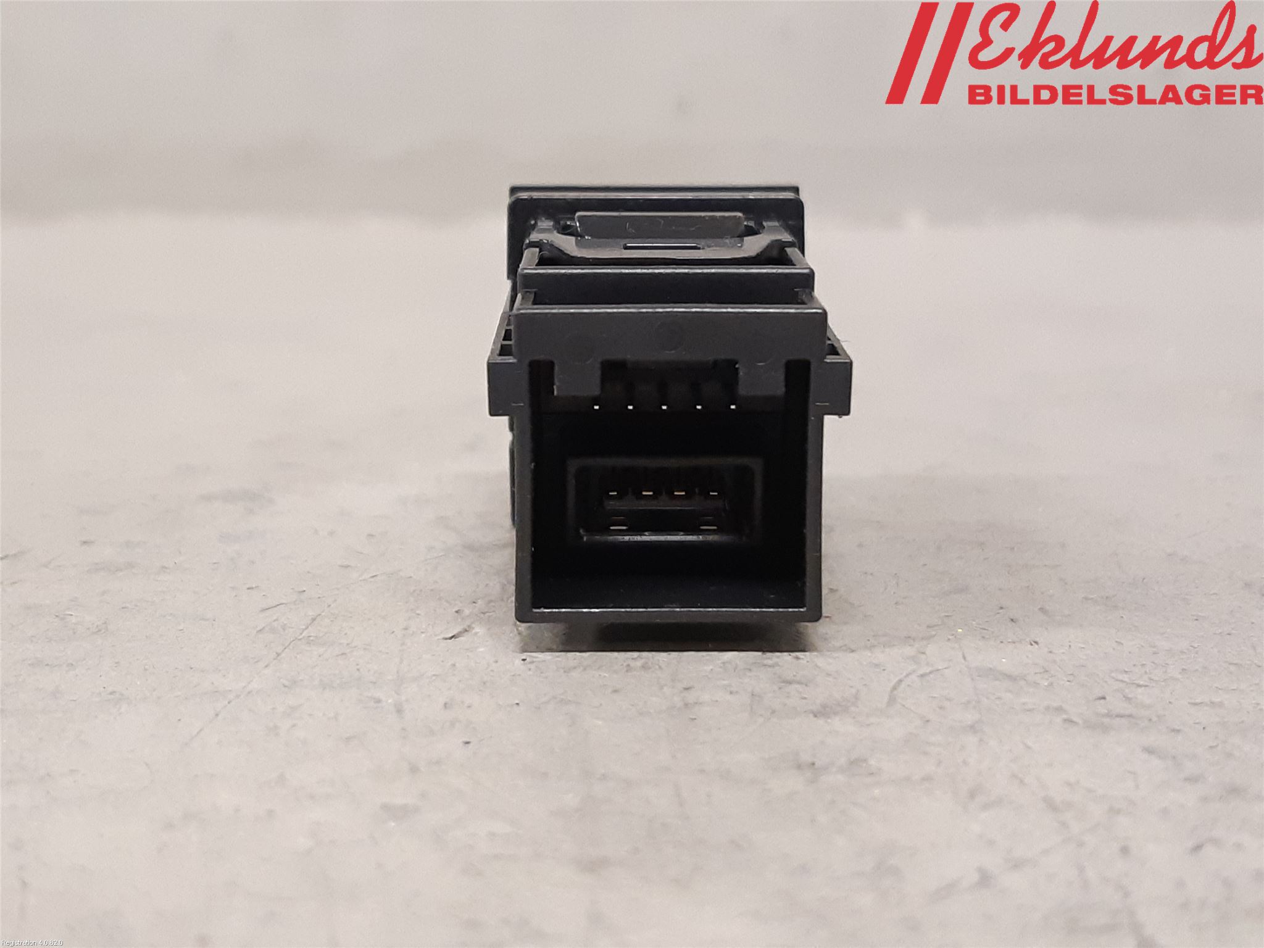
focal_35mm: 26
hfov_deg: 67.3
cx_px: 632
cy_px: 474
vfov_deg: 53.1
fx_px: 949
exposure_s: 1/50
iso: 250
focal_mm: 3.93
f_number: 1.7
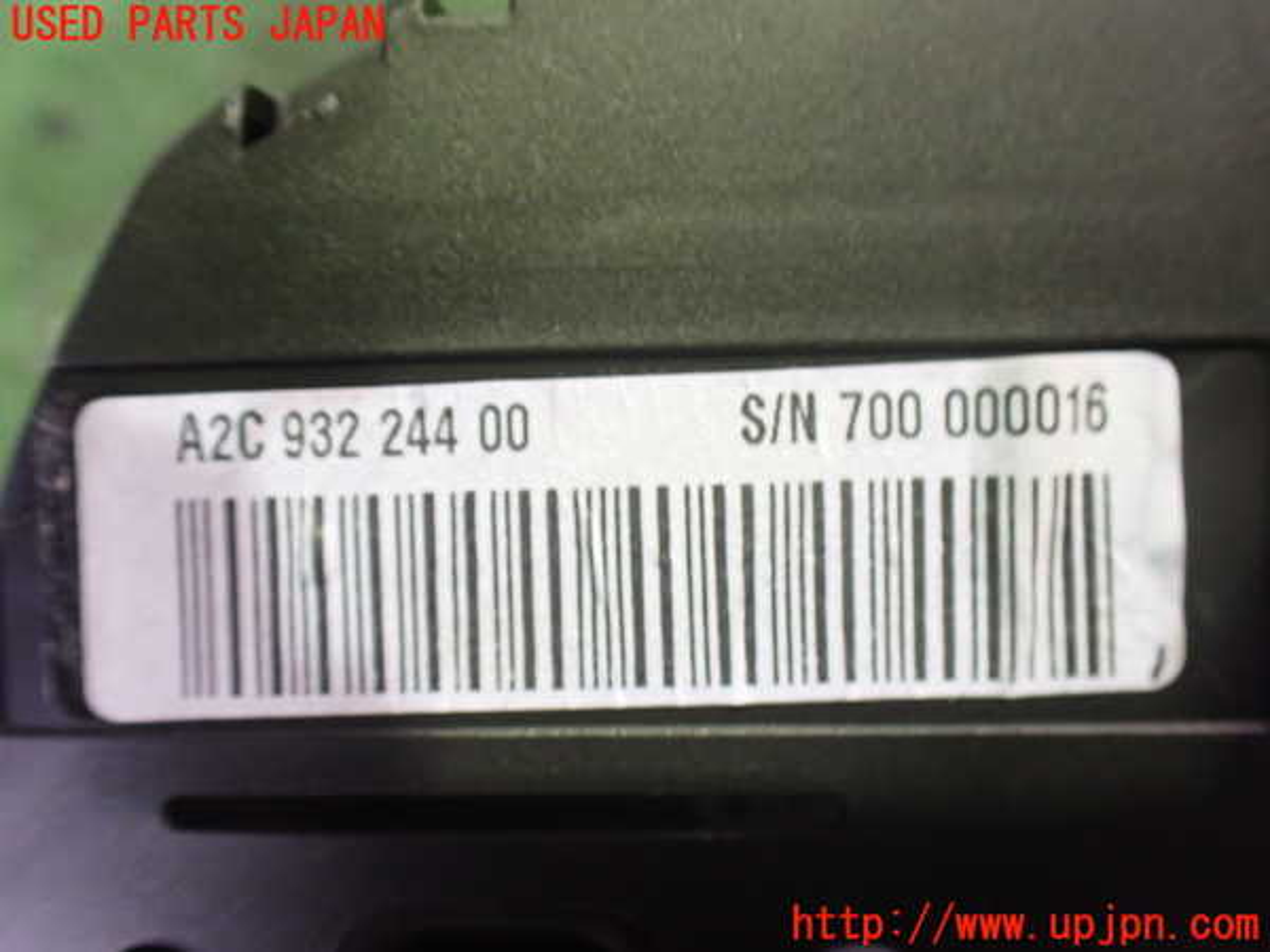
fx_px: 1101
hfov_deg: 60.0
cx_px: 635
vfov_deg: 46.8
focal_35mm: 30
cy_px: 476
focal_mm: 5.4
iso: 800
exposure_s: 1/30
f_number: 2.3
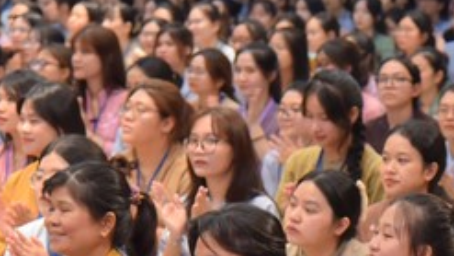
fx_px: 2492
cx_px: 478
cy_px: 334
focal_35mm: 207
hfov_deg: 10.3
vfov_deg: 5.8
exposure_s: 1/80
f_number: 5
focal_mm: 75
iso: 1250
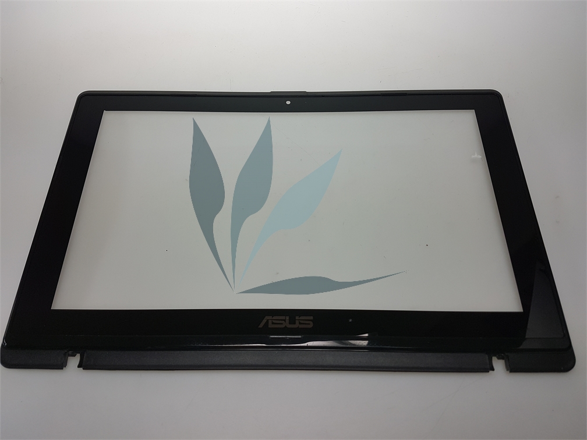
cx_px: 294
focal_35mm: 26
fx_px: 441
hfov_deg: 67.3
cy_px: 220
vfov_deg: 53.1
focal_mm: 4.2
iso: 40
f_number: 1.7
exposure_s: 1/138
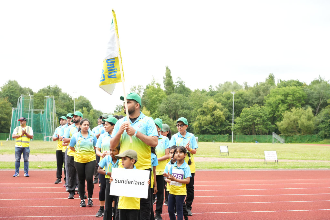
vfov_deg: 22.5
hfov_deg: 33.2
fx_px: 553
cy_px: 110
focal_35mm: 60
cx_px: 165
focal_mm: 60.3
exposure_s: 1/250
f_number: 5
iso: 400
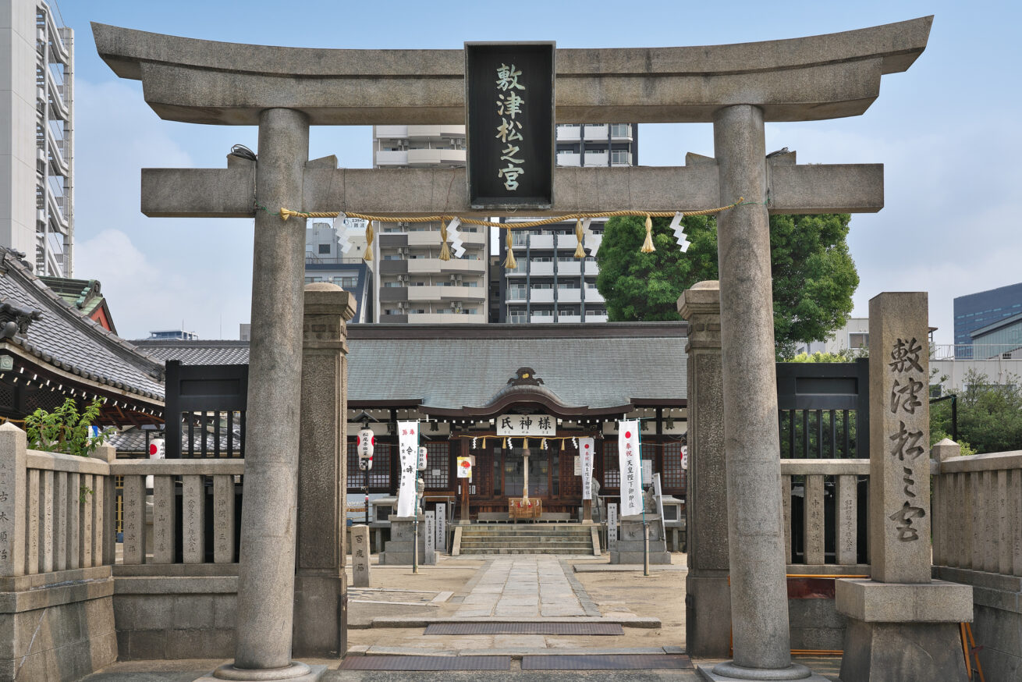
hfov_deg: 54.4
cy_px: 341
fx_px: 994
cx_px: 511
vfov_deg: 37.9
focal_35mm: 35
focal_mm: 35
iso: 100
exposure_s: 1/250
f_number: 10
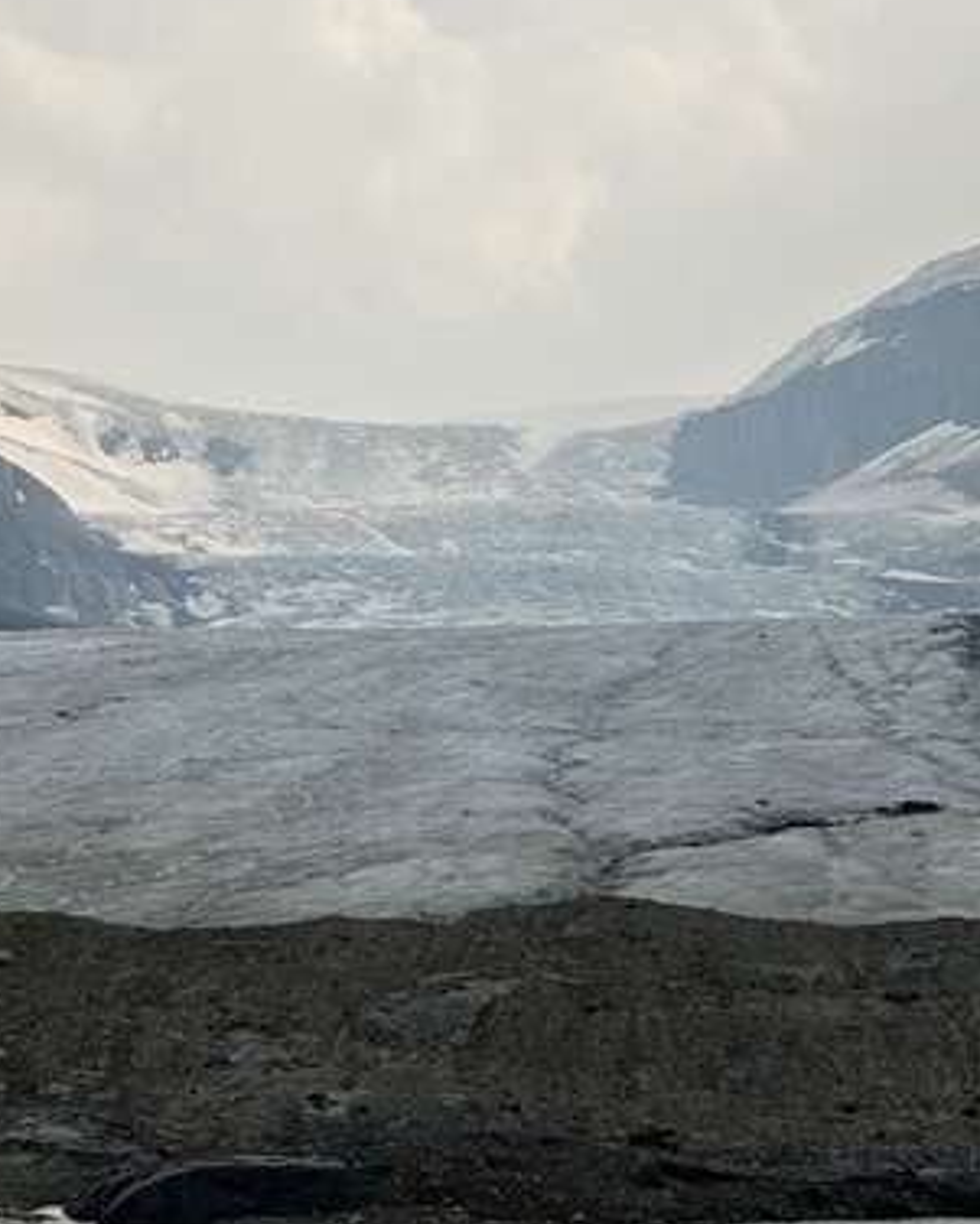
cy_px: 553
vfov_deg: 19.2
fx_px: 3624
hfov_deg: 15.4
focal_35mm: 100
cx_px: 402
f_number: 2.8
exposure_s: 1/1248
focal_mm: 9
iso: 32
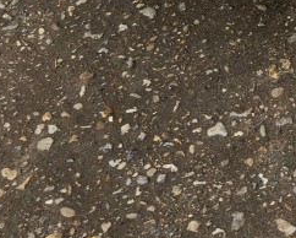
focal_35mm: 95
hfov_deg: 19.2
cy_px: -182
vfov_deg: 14.4
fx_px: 833
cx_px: 338
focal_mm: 5.4
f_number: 1.8
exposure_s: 1/195
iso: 25
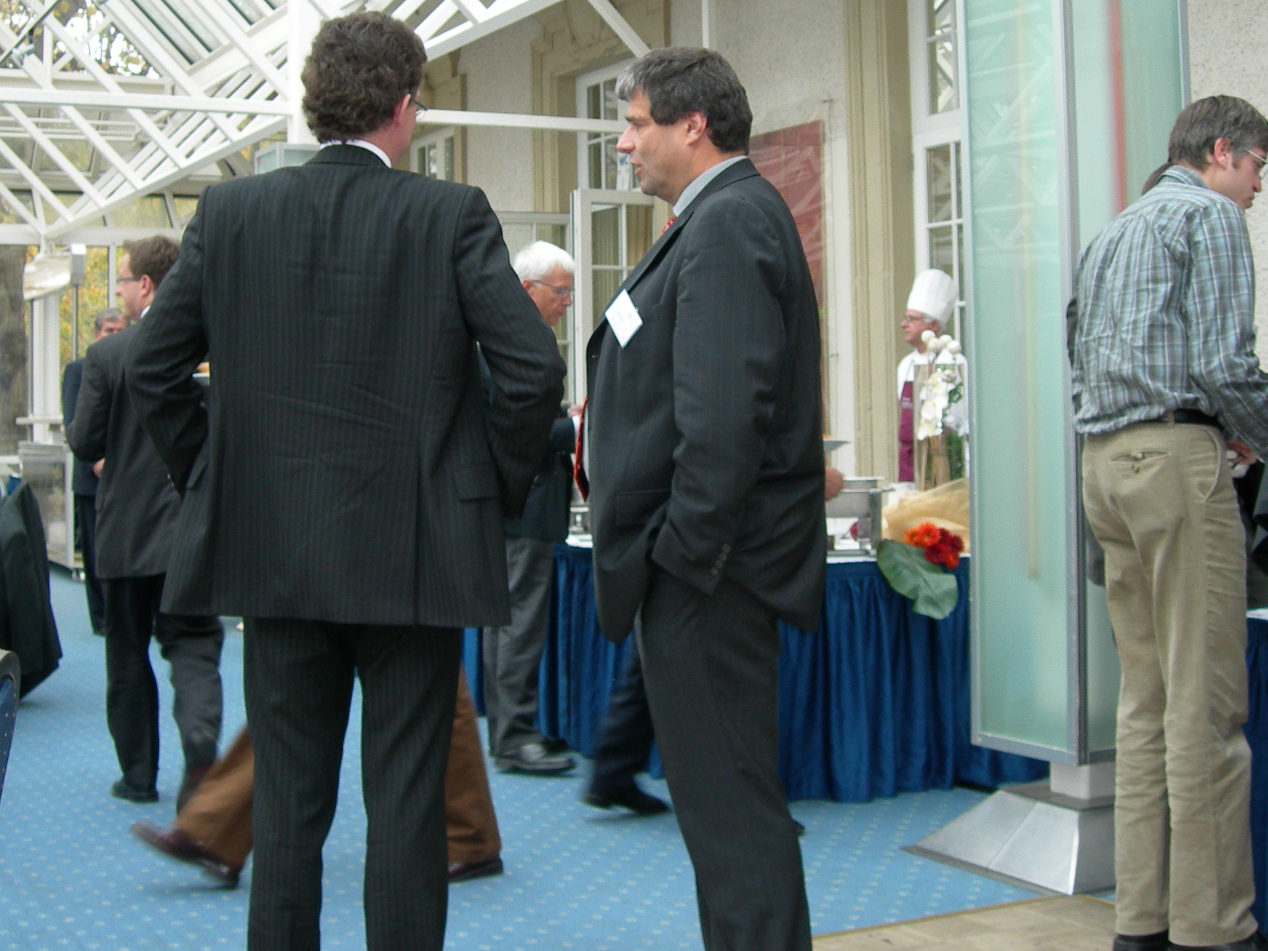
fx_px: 1978
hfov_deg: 35.5
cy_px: 328
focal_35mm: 54
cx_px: 552
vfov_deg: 26.9
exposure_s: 1/32
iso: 54
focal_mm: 7.8
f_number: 2.8
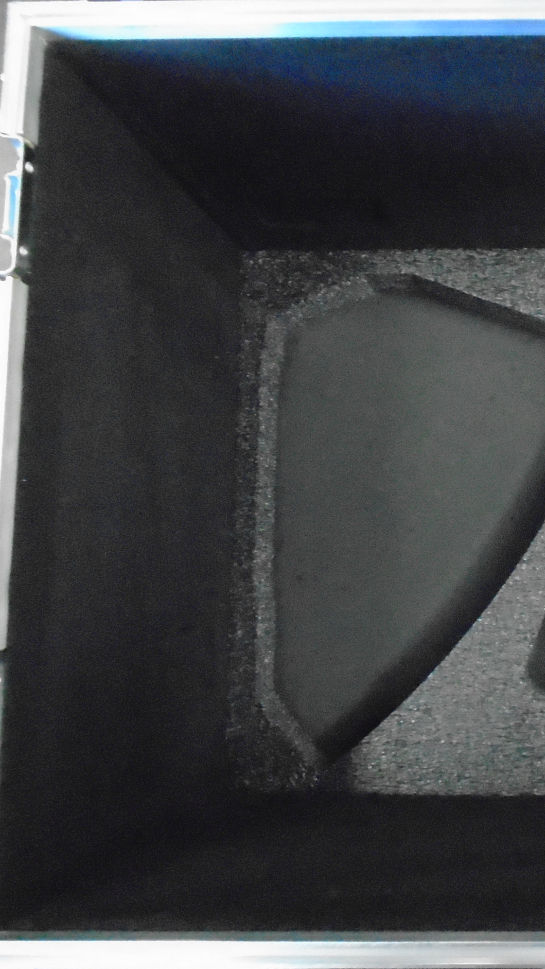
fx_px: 1002
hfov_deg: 28.4
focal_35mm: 39
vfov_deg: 51.6
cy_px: 478
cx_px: 557
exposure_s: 1/30
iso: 1600
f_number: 3.2
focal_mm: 4.6
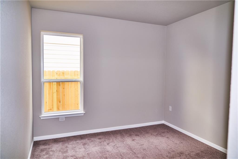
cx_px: 119
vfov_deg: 53.1
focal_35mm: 24
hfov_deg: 73.8
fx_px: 159
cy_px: 80
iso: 160
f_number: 2.8
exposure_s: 1/60
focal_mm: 24
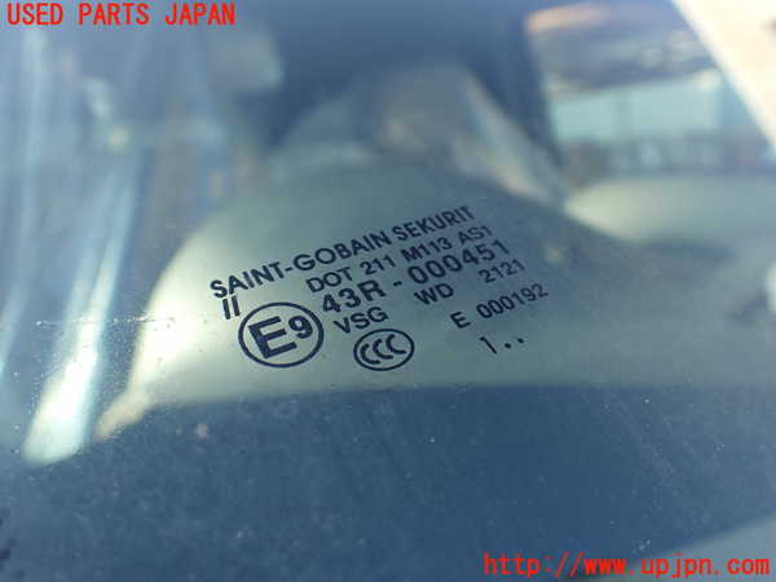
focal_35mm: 30
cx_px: 388
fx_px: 673
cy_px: 291
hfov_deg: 60.0
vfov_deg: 46.8
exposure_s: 1/160
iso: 100
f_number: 3.2
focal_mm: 5.4
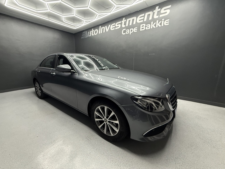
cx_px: 112
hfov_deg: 102.1
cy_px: 84
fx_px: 91
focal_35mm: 14
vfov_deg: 85.7
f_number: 2.2
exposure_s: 1/100
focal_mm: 2.22
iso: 250
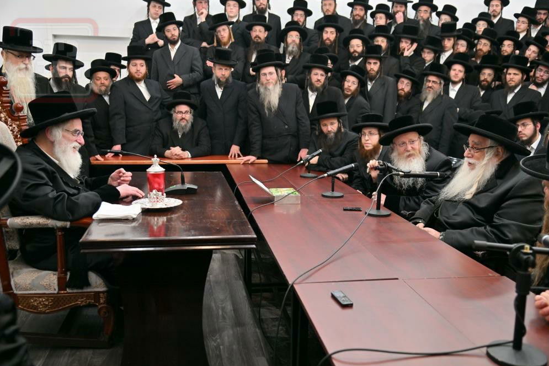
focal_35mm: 35
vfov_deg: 37.8
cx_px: 274
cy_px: 182
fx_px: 534
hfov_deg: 54.4
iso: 400
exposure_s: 1/125
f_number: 4
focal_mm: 34
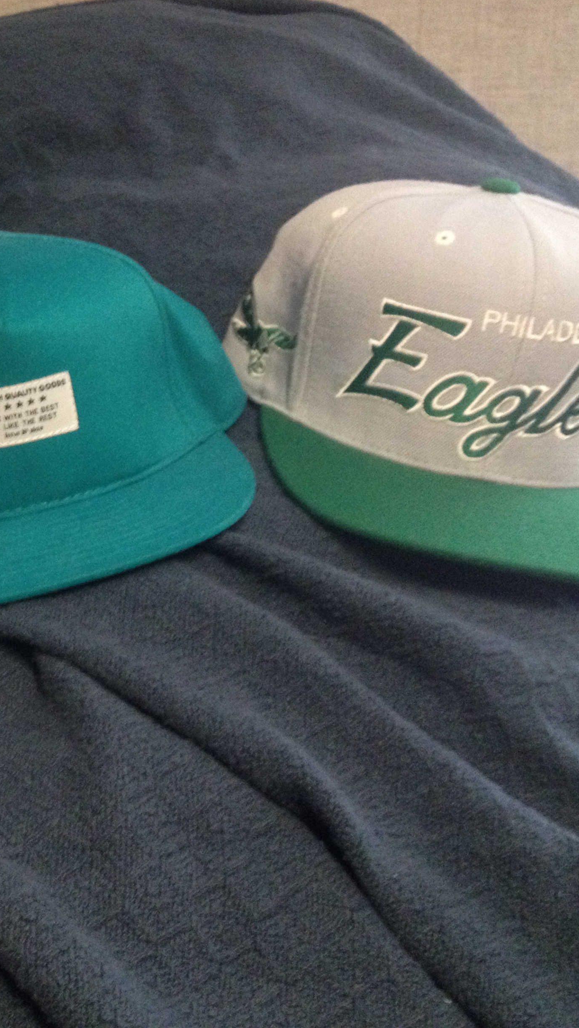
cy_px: 513
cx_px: 50
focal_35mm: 51
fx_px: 1392
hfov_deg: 22.9
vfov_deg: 40.6
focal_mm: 4.28
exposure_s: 1/17
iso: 400
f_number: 2.4
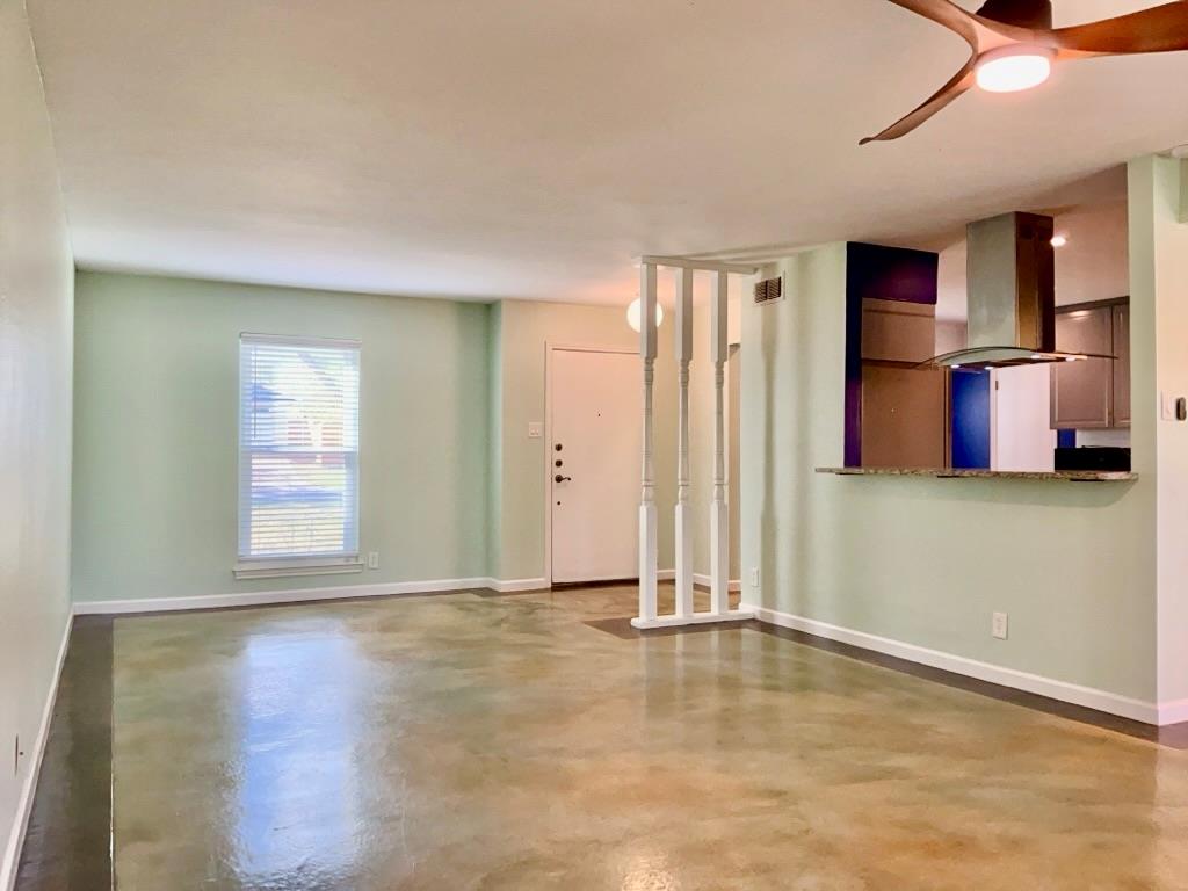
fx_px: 927
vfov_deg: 51.4
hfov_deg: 65.3
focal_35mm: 27
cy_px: 446
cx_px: 594
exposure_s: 1/60
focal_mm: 3
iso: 80
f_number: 1.8
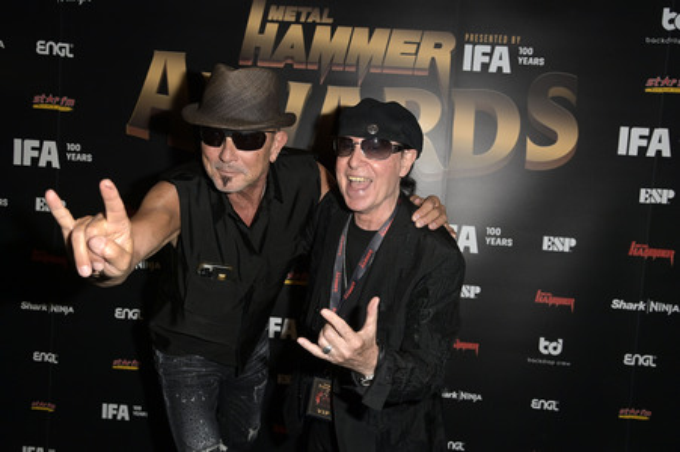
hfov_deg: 58.8
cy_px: 226
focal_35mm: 32
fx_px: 604
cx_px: 340
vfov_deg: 41.1
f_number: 5
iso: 640
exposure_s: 1/200
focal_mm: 32
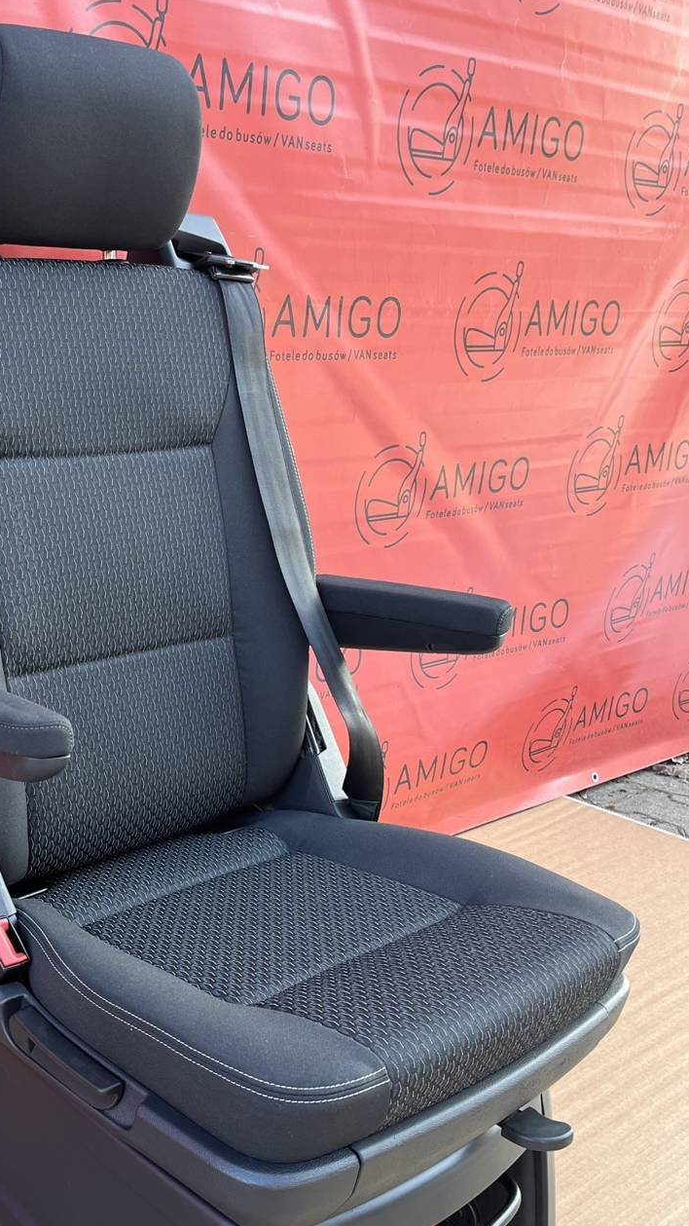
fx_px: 1169
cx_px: 119
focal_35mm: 36
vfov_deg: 54.8
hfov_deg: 31.8
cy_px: 753
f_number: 1.6
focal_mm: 5.1
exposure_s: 1/144
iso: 64
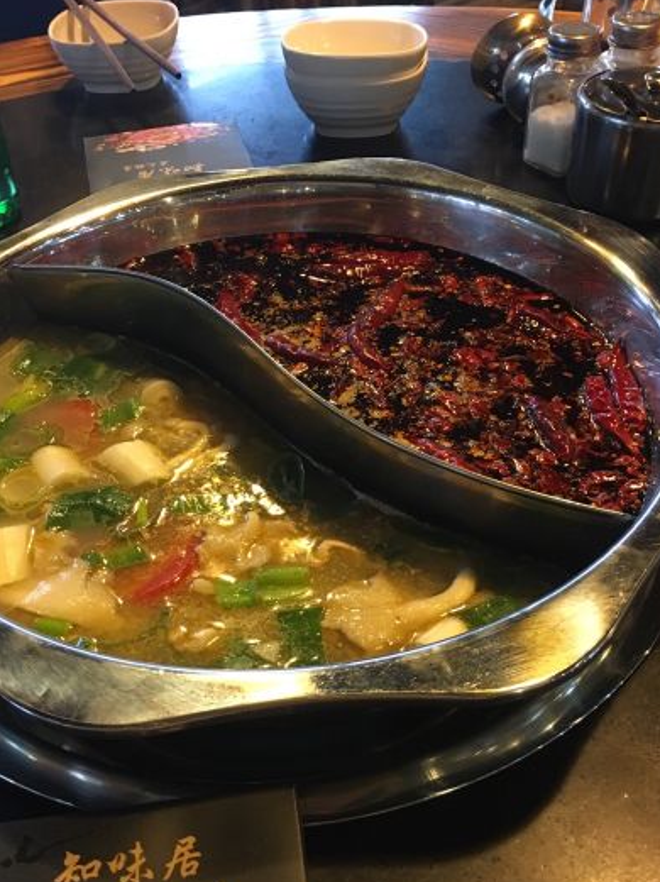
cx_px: 305
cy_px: 496
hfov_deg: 36.8
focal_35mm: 39
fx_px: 993
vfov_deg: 47.8
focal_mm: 4.15
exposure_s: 1/25
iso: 200
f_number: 2.2
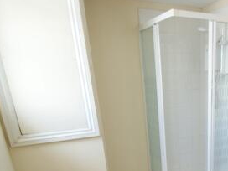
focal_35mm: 34
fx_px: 224
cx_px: 179
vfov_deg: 38.3
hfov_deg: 50.9
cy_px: 161
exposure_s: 1/30
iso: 200
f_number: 3.5
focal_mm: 10
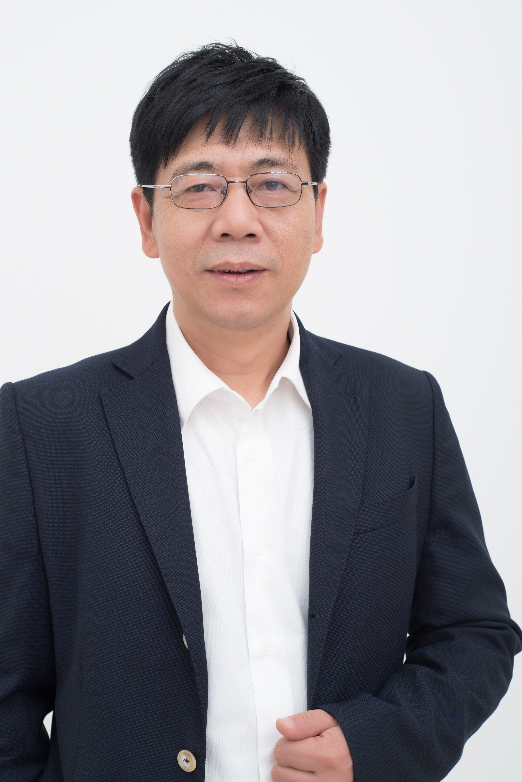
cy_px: 406
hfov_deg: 21.9
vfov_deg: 32.4
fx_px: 1347
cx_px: 235
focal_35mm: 62
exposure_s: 1/125
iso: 100
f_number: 7.1
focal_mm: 50
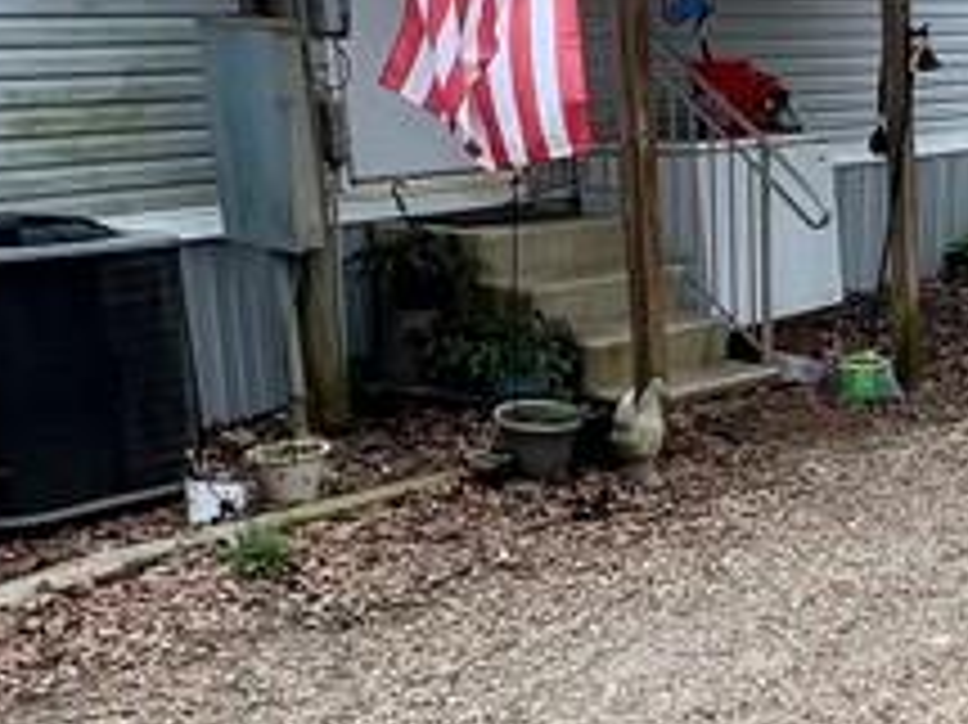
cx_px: 1225
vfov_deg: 23.2
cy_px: 594
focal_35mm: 62
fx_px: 1733
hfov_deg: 26.8
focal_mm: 1.57
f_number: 1.8
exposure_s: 1/204
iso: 32
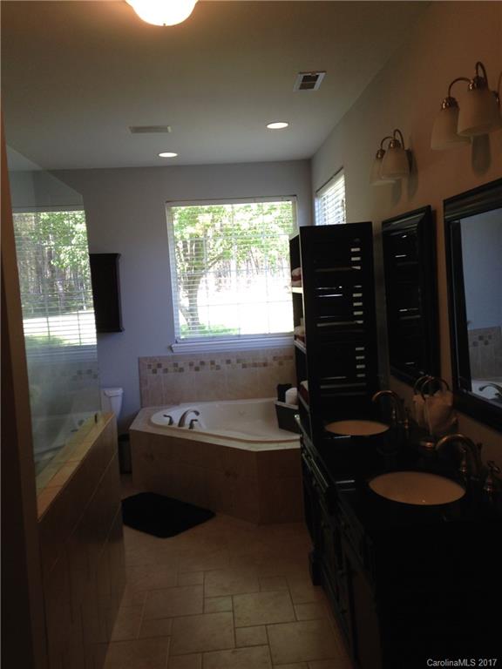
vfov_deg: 55.4
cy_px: 334
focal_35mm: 33
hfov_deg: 42.9
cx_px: 251
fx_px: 638
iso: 64
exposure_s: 1/60
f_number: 2.4
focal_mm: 4.12
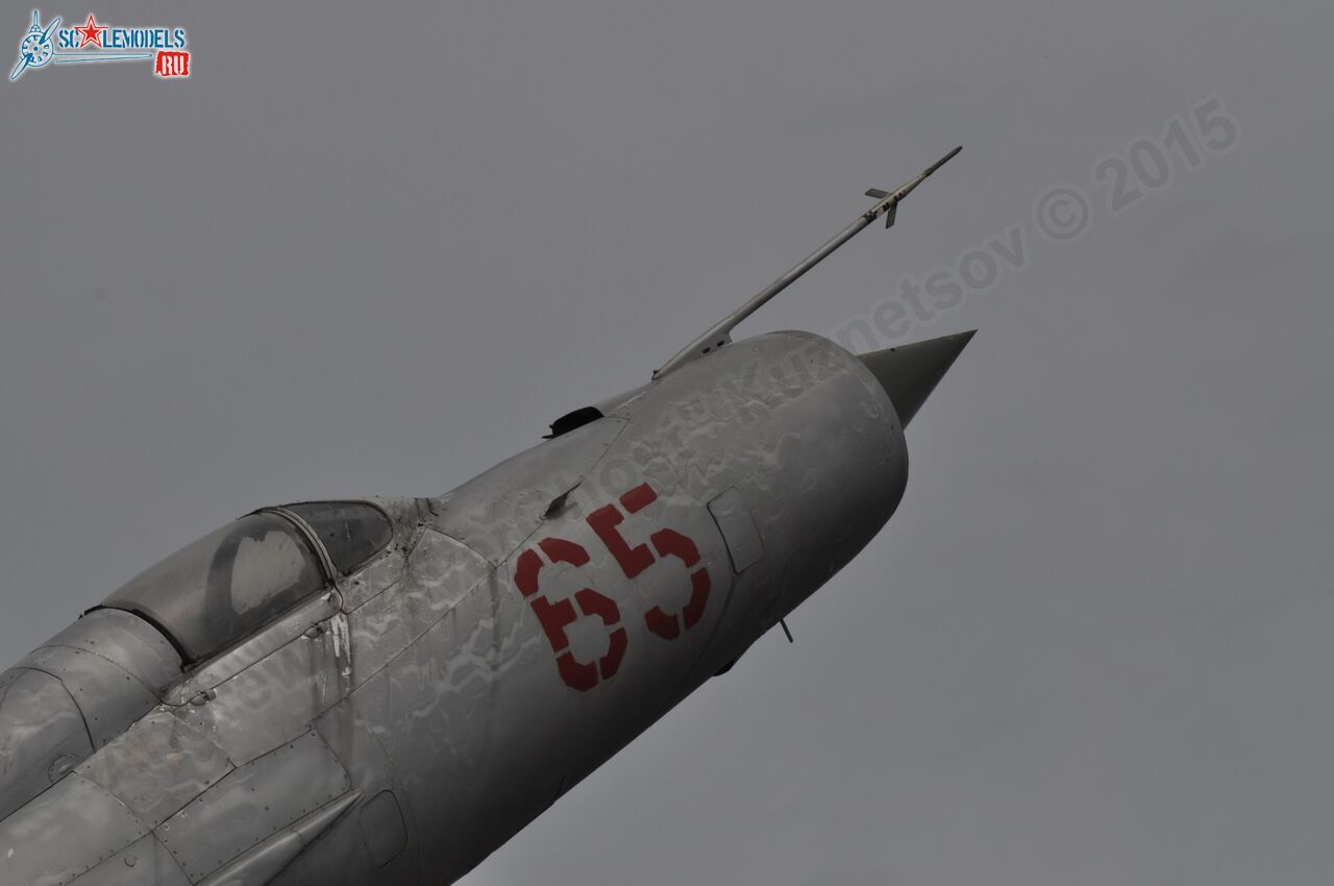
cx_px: 667
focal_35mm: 315
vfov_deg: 4.4
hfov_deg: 6.5
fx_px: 11658
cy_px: 443
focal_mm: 210
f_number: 14
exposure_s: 1/640
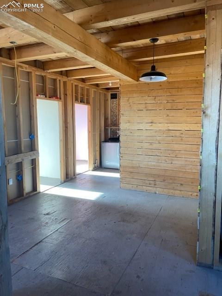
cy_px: 148
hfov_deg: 53.1
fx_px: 222
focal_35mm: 26
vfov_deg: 67.3
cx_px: 111
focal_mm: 5.1
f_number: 1.6
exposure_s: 1/99
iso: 125
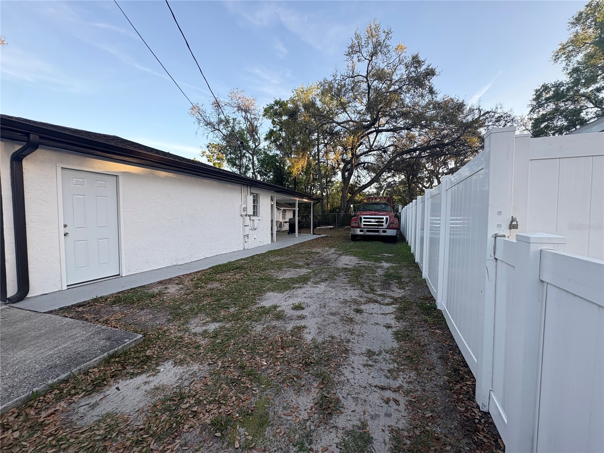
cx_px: 302
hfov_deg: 102.1
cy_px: 226
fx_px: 244
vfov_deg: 85.7
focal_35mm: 14
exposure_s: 1/245
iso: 64
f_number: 2.2
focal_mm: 2.22
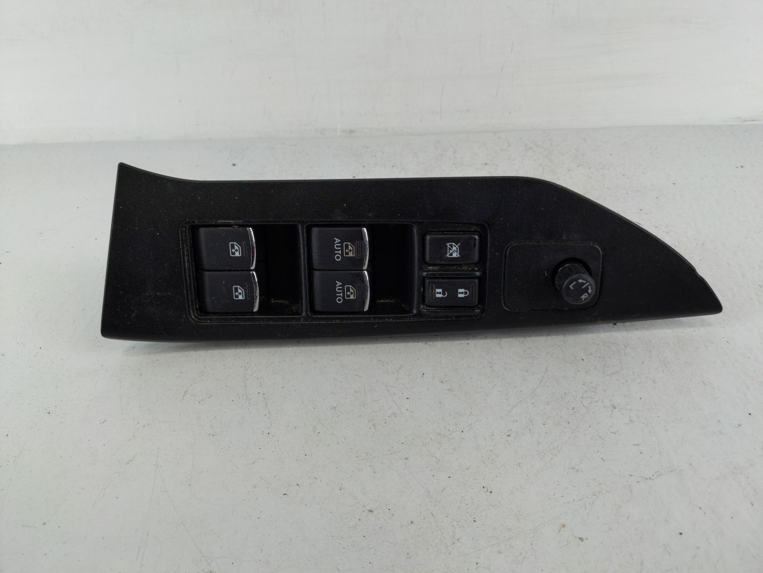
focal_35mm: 25
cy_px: 286
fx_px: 551
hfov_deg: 69.4
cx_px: 382
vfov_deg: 54.9
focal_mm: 4.38
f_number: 1.73
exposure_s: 1/124
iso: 57
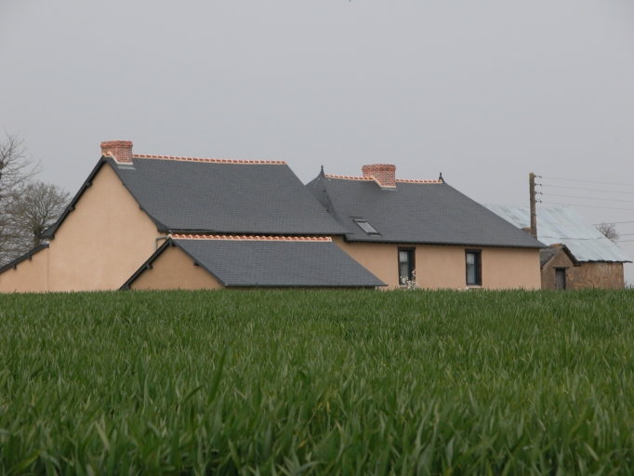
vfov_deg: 8.4
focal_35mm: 176
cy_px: 238
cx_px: 317
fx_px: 3225
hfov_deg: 11.2
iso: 100
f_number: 5.6
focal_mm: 44.7
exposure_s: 1/347
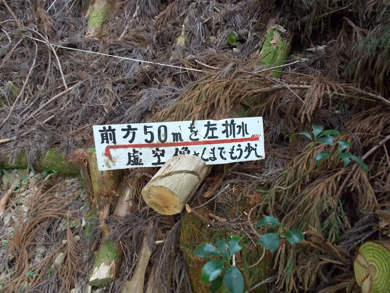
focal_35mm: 26
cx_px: 195
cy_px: 146
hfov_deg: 67.3
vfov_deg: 53.1
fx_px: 293
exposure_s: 1/25
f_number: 3.2
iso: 200
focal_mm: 4.6
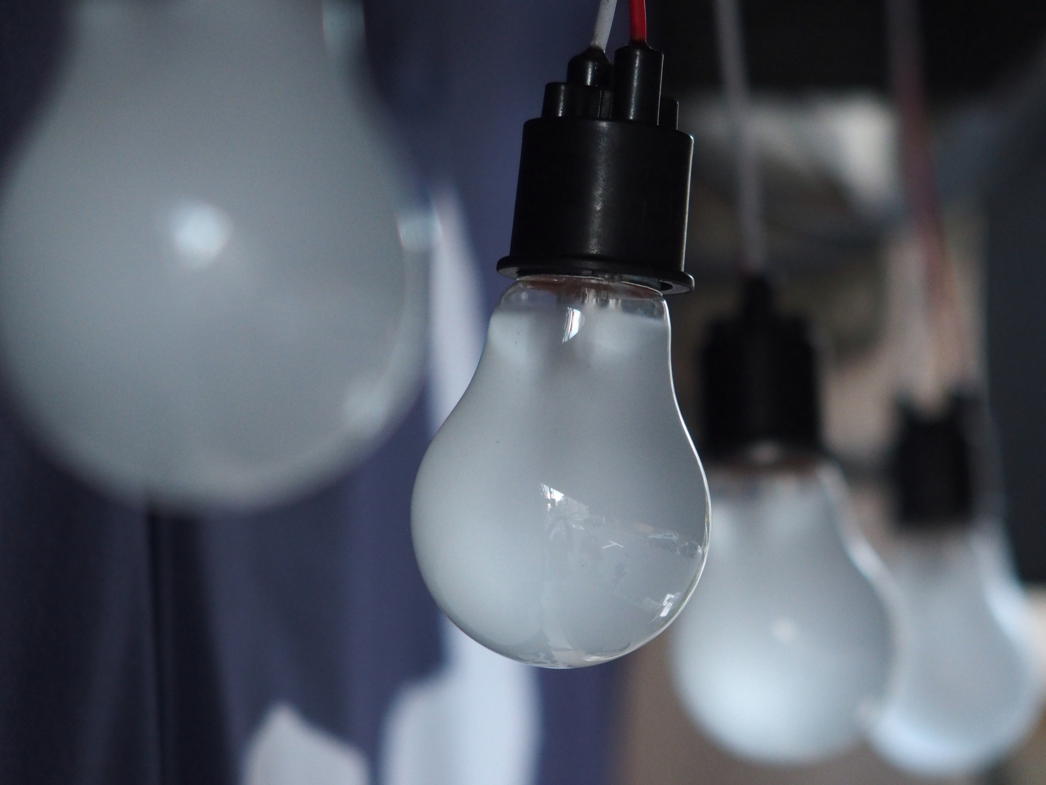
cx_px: 523
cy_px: 392
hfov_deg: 8.2
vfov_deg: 6.1
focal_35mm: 242
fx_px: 7313
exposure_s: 1/125
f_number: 2.8
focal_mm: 51.4
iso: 500
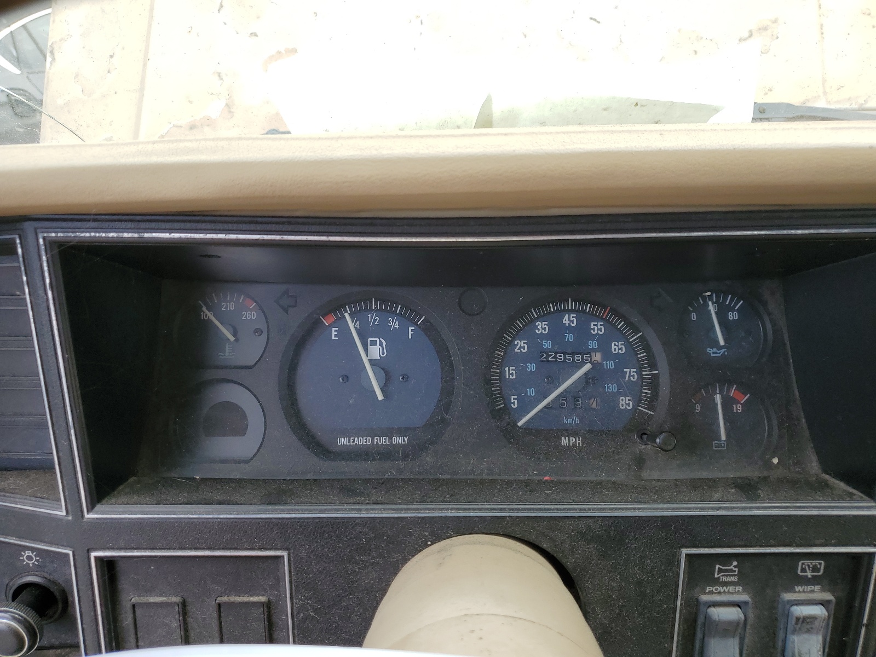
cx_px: 438
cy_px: 328
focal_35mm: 26
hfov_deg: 67.3
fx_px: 658
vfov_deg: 53.1
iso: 50
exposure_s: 1/526
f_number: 1.5
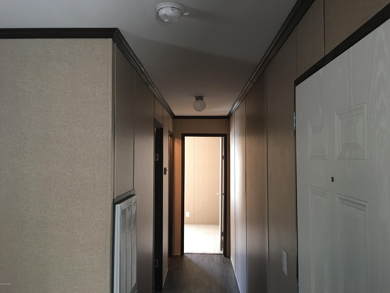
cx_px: 195
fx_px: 327
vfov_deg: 48.2
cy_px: 146
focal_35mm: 29
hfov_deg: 61.7
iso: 80
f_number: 2.2
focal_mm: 4.15
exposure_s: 1/15
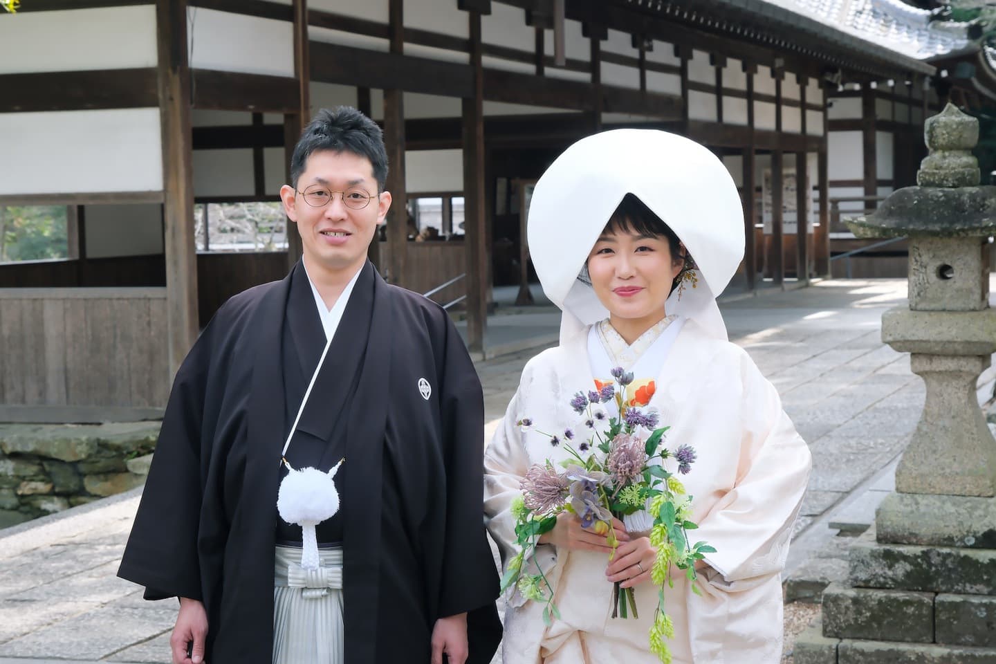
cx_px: 498
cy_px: 332
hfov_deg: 31.4
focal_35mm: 64
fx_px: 1771
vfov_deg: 21.2
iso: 800
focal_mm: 42.9
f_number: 7.1
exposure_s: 1/320
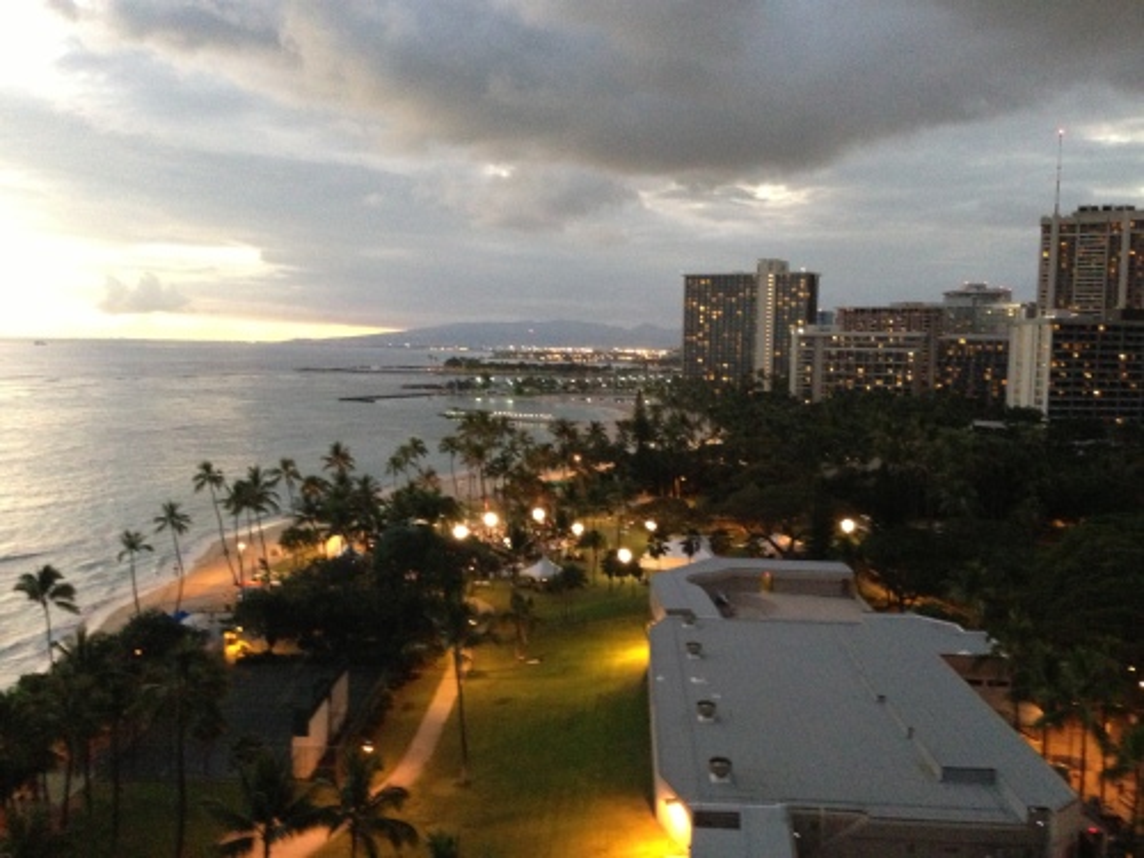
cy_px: 429
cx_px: 572
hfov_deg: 55.4
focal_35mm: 33
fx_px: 1091
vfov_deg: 42.9
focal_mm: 4.13
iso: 640
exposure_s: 1/15
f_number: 2.4
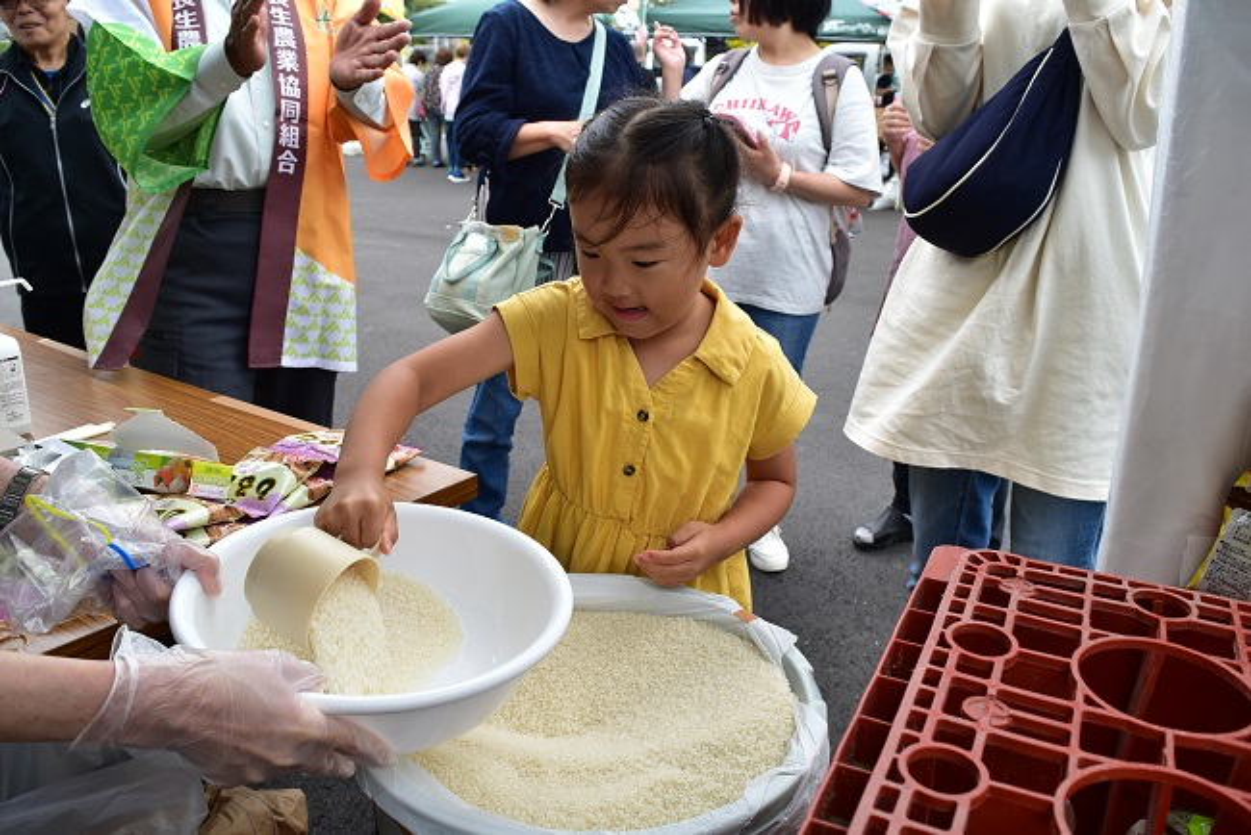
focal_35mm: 51
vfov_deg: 26.5
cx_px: 626
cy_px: 418
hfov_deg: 38.9
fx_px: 1773
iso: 400
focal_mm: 34
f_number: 9
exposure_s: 1/320
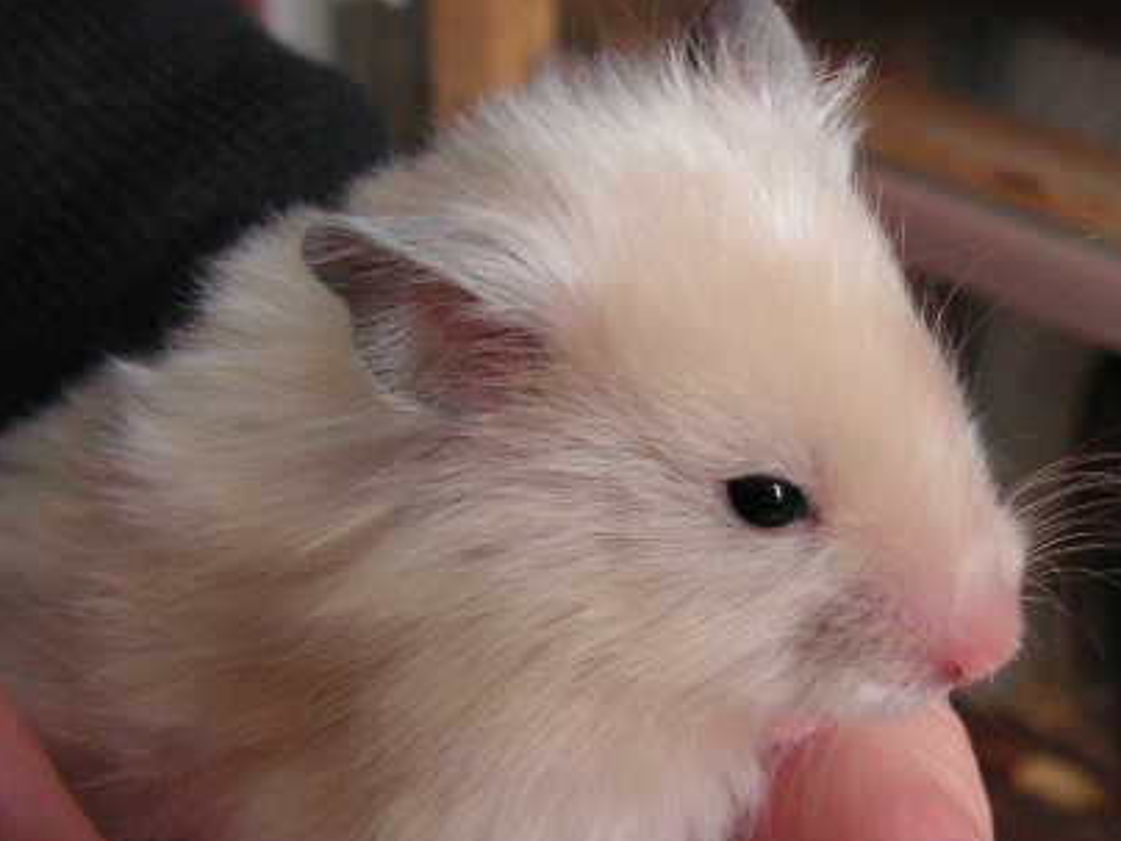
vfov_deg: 25.6
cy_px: 483
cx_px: 838
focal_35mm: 57
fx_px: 1846
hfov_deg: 33.1
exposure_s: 1/15
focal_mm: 6
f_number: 3.2
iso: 200
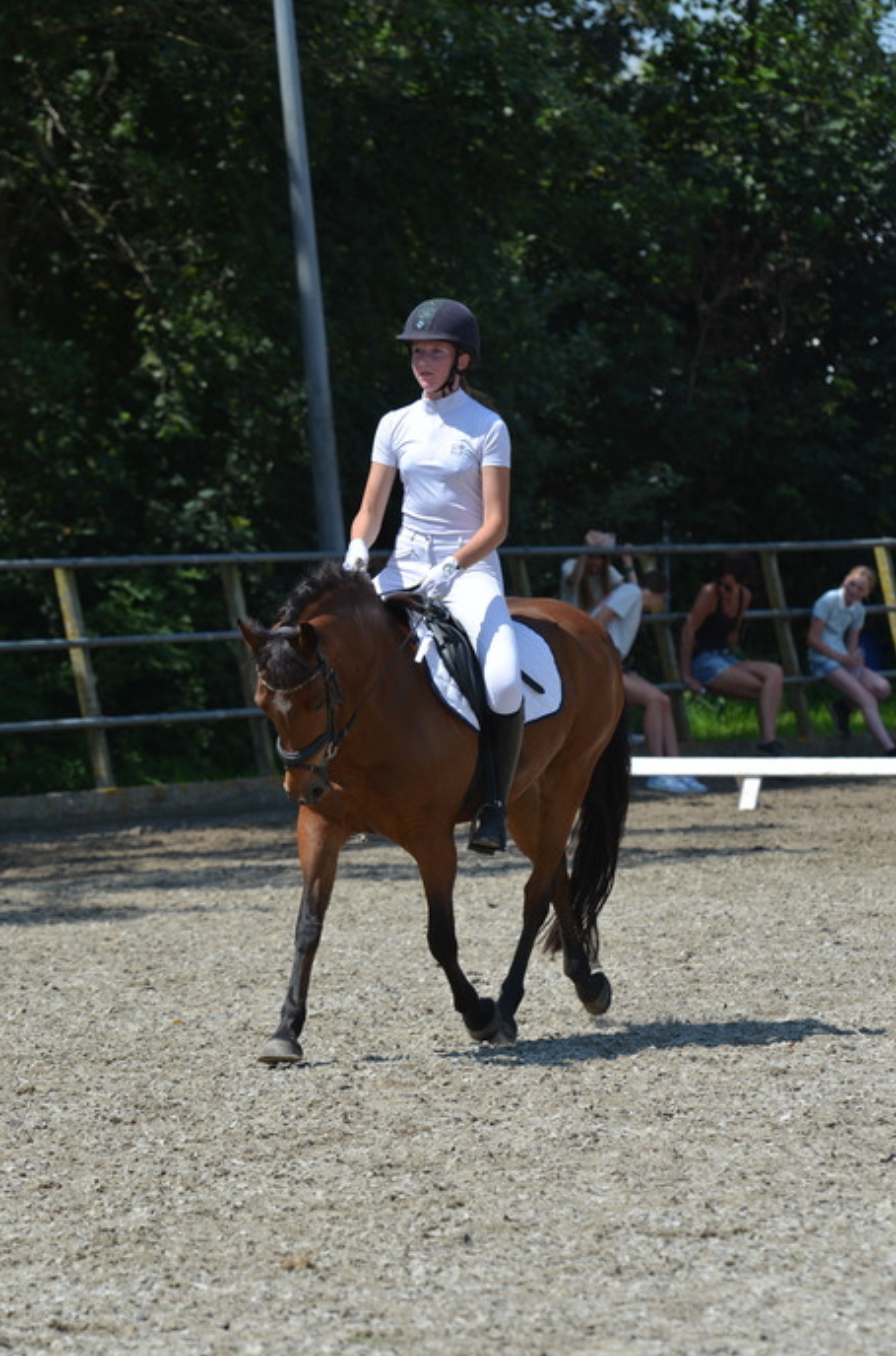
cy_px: 681
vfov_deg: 10.1
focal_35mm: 205
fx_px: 7677
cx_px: 449
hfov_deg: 6.7
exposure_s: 1/800
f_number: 5
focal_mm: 135
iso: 100
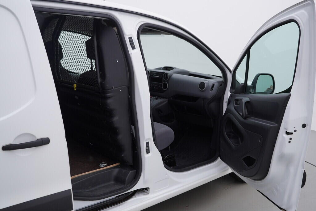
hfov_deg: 53.1
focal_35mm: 36
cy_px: 106
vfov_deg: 36.9
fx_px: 316
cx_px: 158
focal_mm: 24
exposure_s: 1/80
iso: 125
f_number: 4
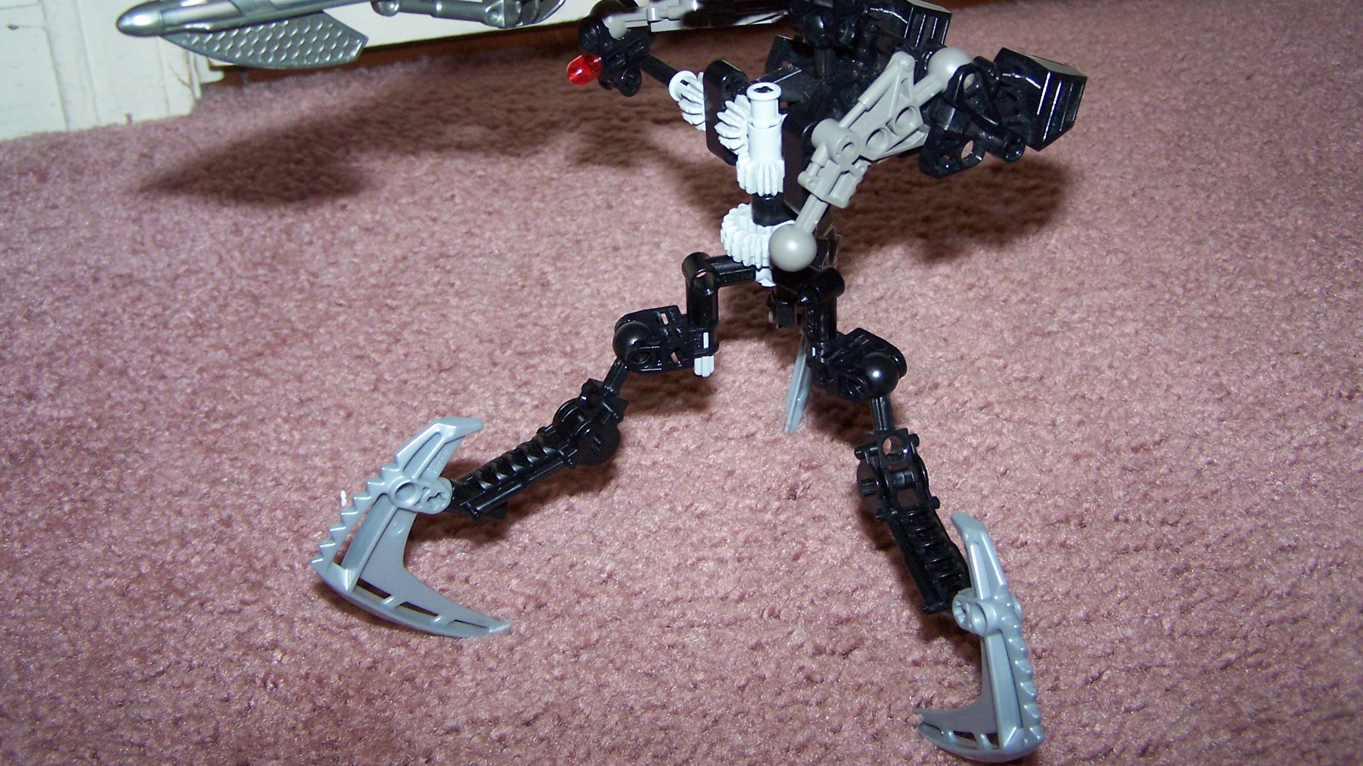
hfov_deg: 48.4
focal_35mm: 42
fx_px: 1518
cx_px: 689
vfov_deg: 28.2
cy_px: 276
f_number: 2.8
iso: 140
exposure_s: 1/60
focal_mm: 6.3
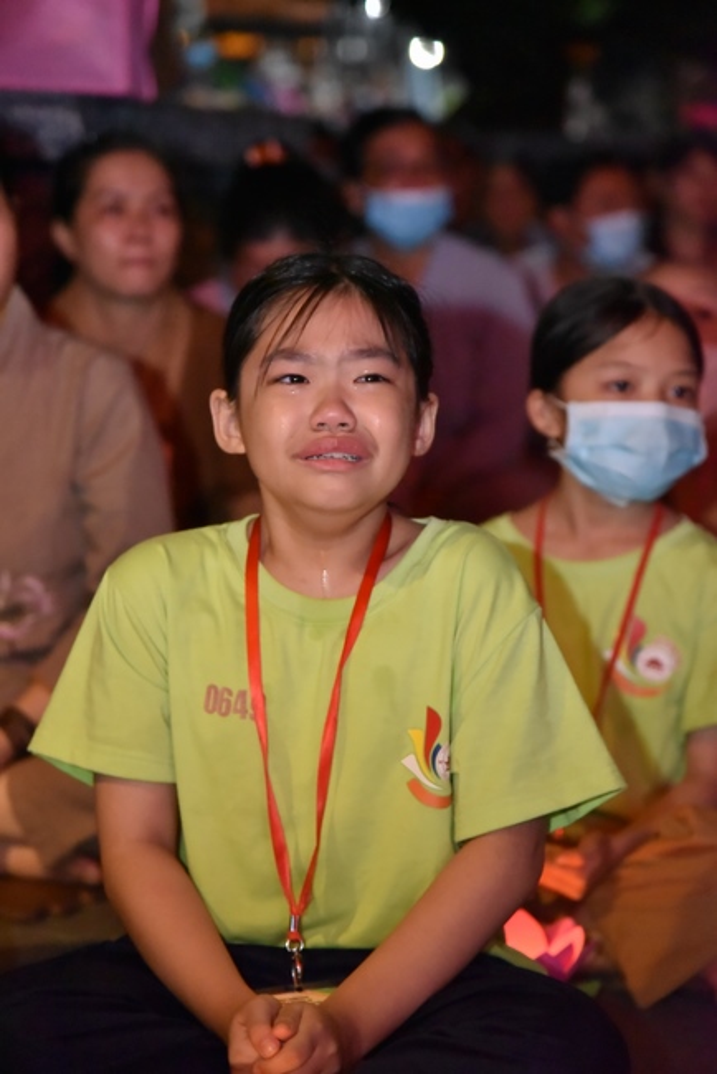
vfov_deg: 17.1
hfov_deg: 11.4
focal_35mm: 120
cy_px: 537
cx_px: 358
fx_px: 3581
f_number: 4.5
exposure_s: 1/125
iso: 8000
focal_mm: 120
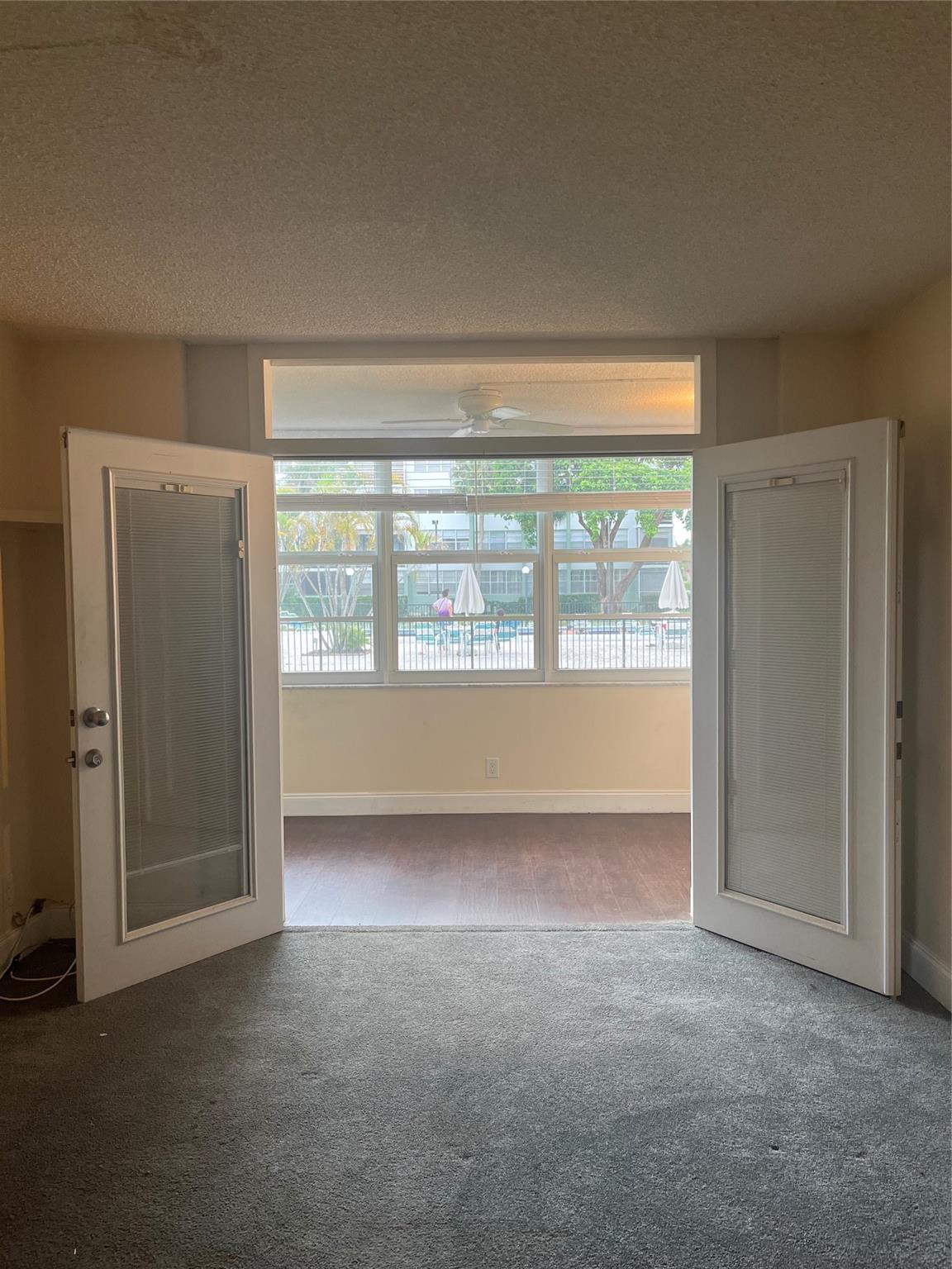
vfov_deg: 67.3
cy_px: 634
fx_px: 953
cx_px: 476
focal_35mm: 26
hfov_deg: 53.1
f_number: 1.6
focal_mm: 5.1
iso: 125
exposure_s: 1/120
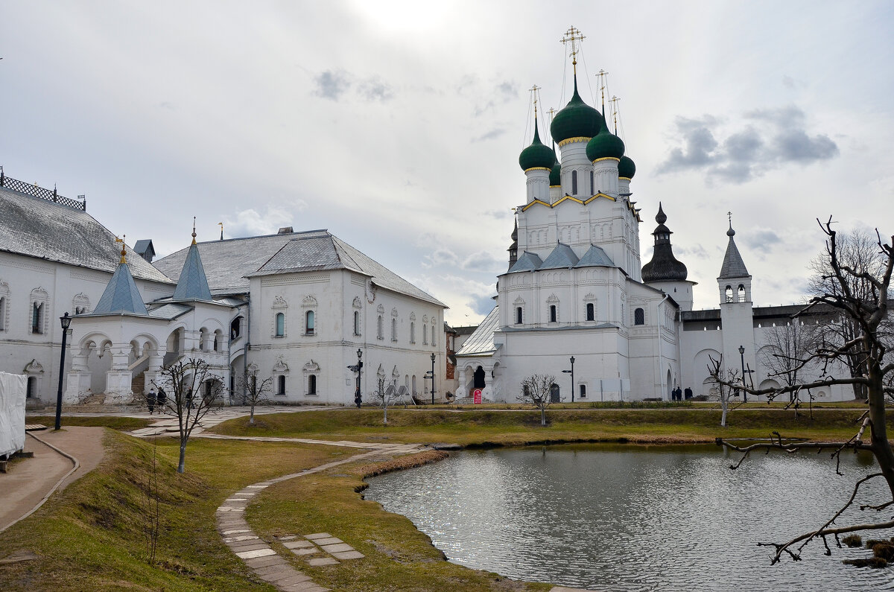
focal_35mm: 27
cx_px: 447
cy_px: 296
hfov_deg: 67.5
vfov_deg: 47.7
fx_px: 669
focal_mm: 18
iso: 200
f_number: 5.6
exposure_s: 1/2000
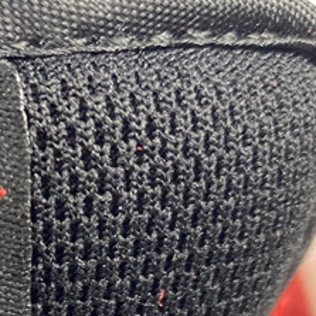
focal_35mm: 103
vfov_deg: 16.3
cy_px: 366
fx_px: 1064
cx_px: -154
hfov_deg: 15.6
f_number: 1.8
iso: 160
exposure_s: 1/50
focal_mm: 4.25
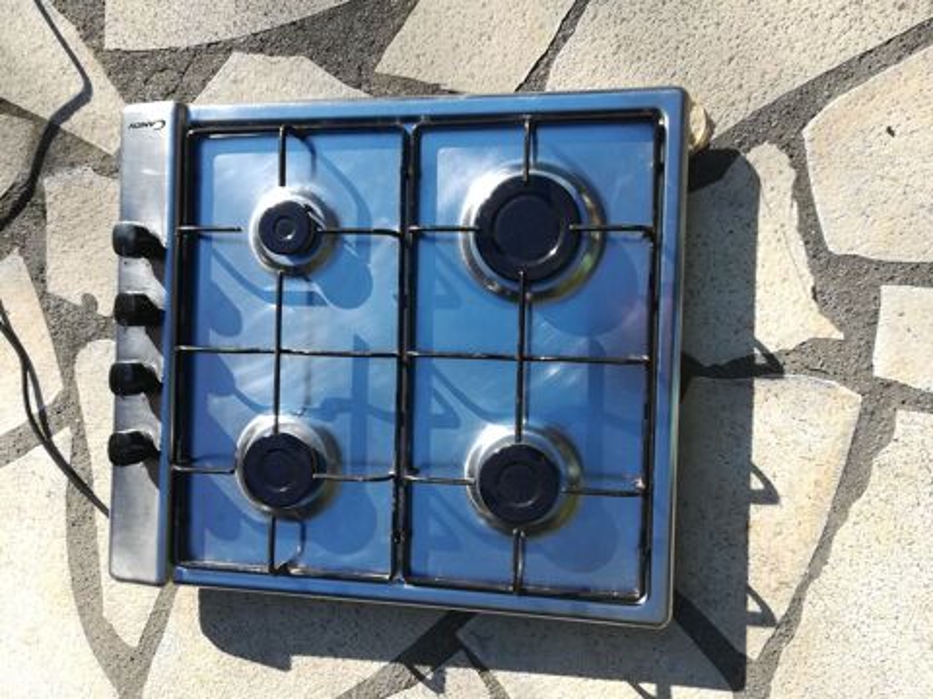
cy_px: 350
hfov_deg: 67.3
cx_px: 466
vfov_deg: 53.1
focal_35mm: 26
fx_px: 701
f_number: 2.2
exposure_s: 1/275
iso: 50
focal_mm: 3.83
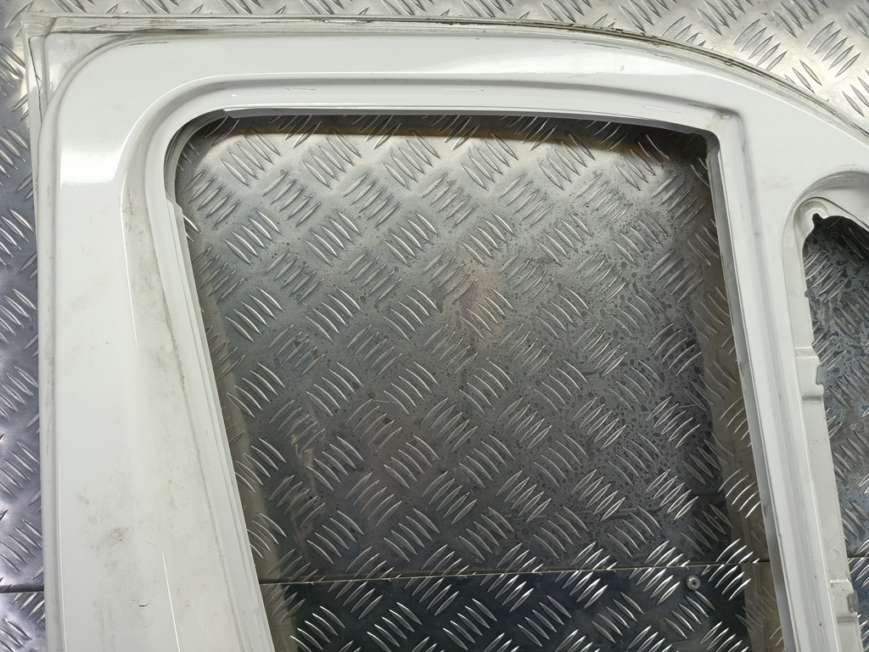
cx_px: 434
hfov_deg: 73.9
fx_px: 577
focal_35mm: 23
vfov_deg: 58.9
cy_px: 326
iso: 99
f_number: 1.6
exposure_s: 1/100
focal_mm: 4.11
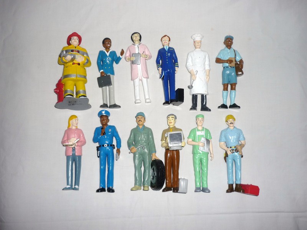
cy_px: 115
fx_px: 293
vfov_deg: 42.9
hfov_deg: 55.4
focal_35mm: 33
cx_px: 154
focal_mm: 5.5
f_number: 2.8
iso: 100
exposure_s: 1/30
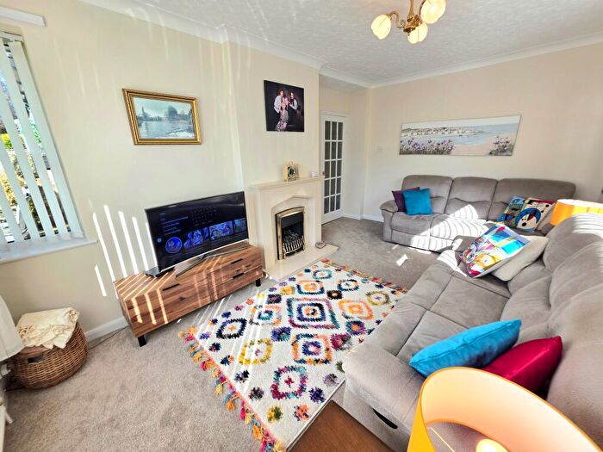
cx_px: 302
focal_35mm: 13
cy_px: 226
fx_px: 226
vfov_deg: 89.9
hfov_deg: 106.2
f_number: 1.9
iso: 40
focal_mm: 2.2
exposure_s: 1/312
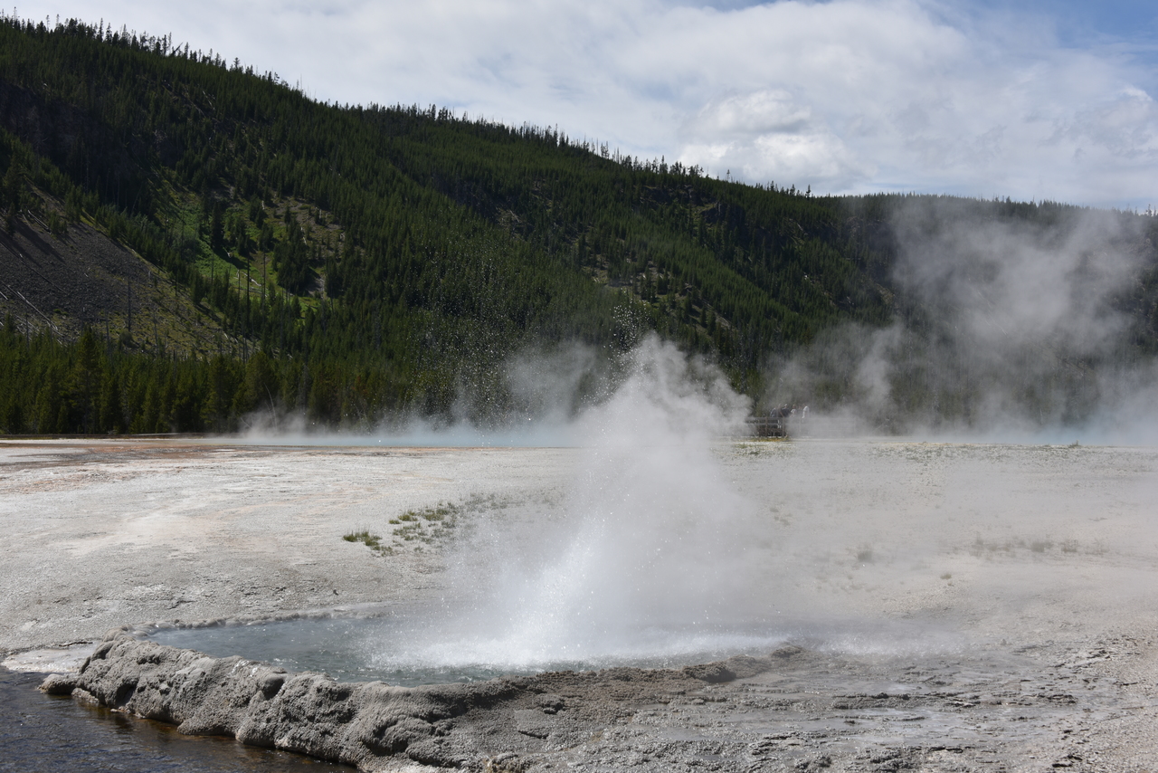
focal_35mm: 55
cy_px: 386
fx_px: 1769
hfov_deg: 36.2
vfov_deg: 24.6
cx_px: 579
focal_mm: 55
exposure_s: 1/400
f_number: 10
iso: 100
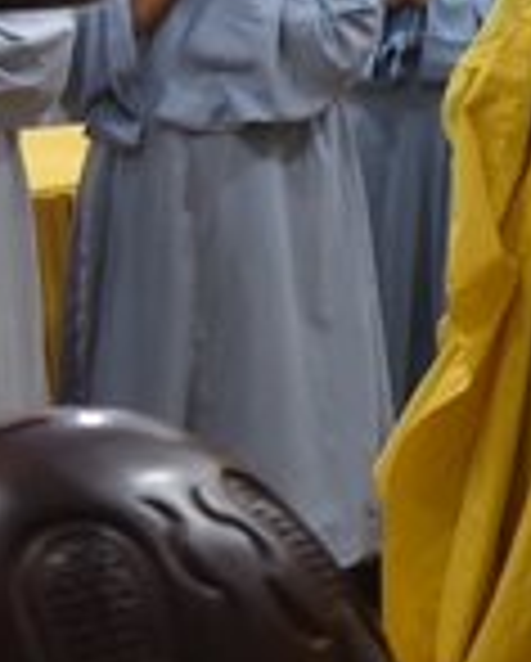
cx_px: 1436
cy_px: 108
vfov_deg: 13.6
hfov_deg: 9.3
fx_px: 2764
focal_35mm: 141
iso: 640
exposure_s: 1/60
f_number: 4
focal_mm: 34
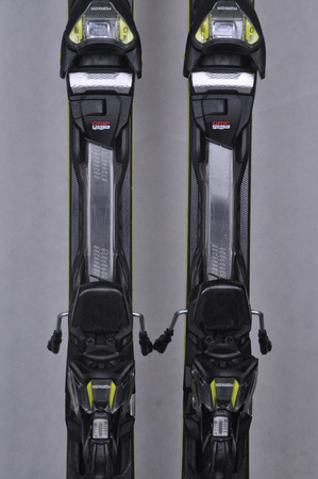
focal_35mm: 120
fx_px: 1594
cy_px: 240
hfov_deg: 11.4
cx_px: 159
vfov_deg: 17.1
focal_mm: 80
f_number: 9.5
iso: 3200
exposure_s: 1/125
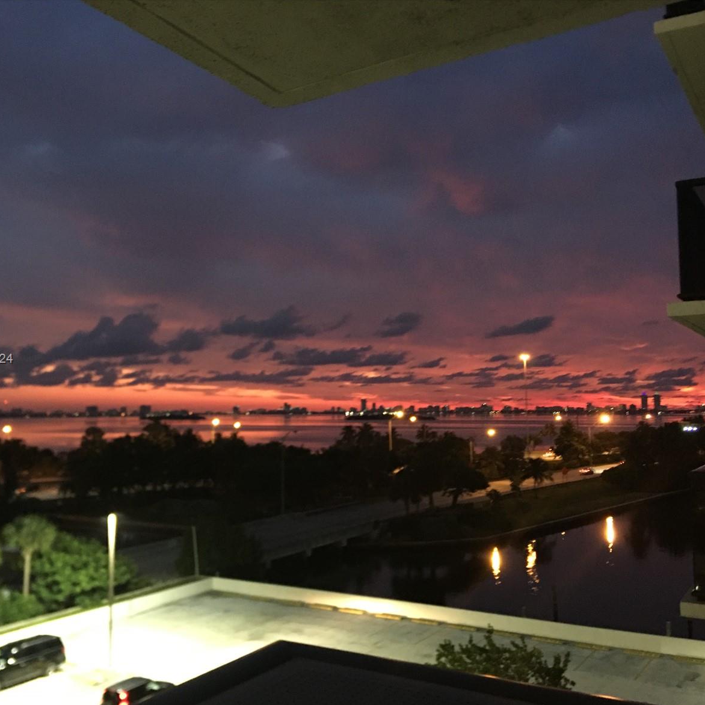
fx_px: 806
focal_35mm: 35
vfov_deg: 47.2
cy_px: 360
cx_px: 302
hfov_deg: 47.1
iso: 160
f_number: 2.2
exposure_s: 1/4
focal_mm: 4.15
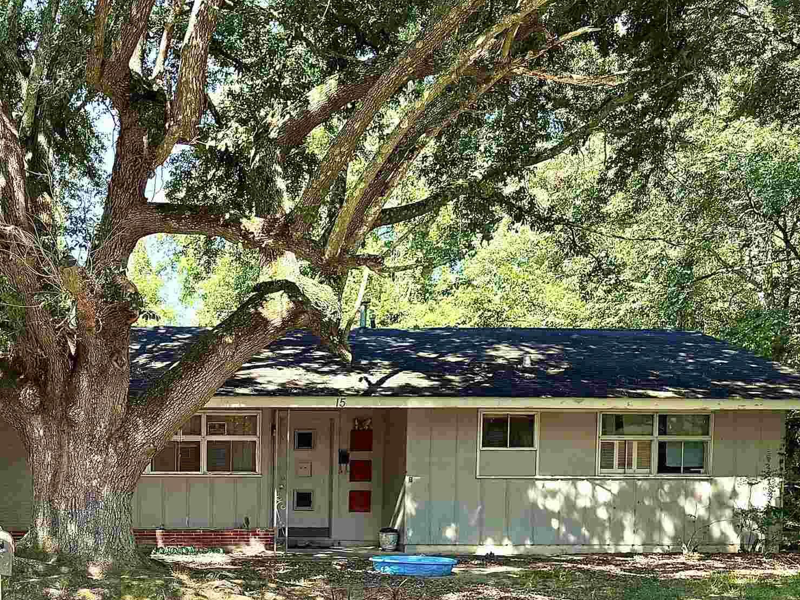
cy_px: 527
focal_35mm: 50
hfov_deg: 35.9
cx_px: 78
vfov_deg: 28.1
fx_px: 1155
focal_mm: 6.76
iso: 80
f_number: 1.78
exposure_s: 1/2232
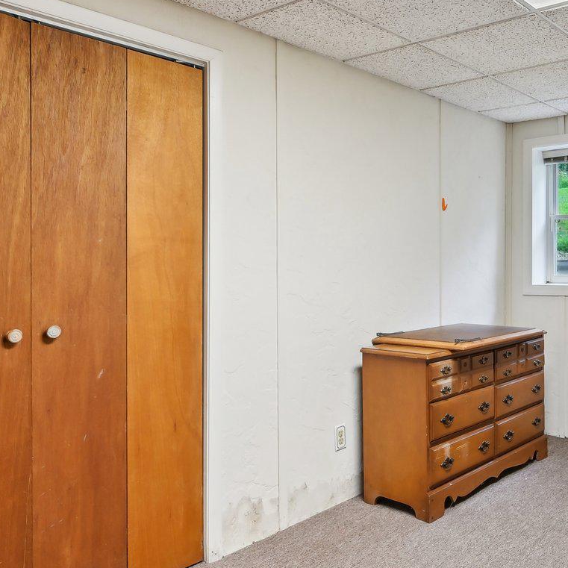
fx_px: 594
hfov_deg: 48.1
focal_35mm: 32
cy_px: 265
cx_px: 460
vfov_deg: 51.1
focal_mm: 14
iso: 220
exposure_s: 1/15
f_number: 8
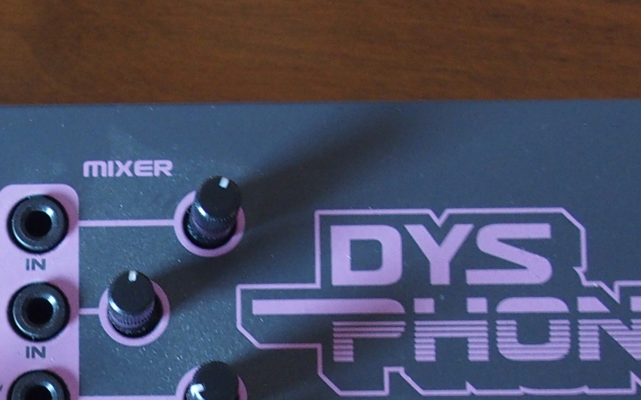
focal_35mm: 94
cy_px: 517
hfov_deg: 21.5
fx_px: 1642
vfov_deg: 13.4
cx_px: 47
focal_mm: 6.7
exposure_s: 1/10
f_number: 2.8
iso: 400
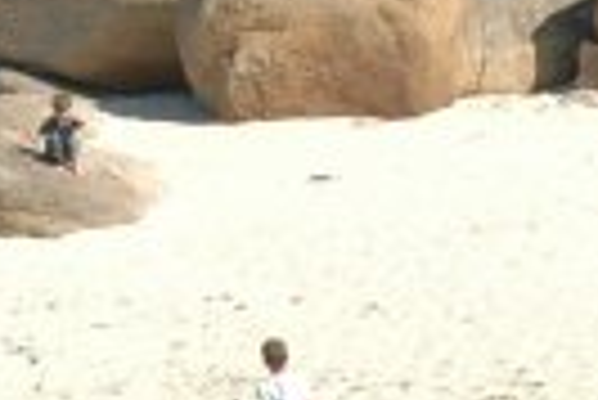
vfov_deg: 2.7
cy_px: -530
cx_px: -126
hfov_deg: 4.1
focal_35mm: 504
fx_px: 8381
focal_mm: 56
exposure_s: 1/125
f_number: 7.1
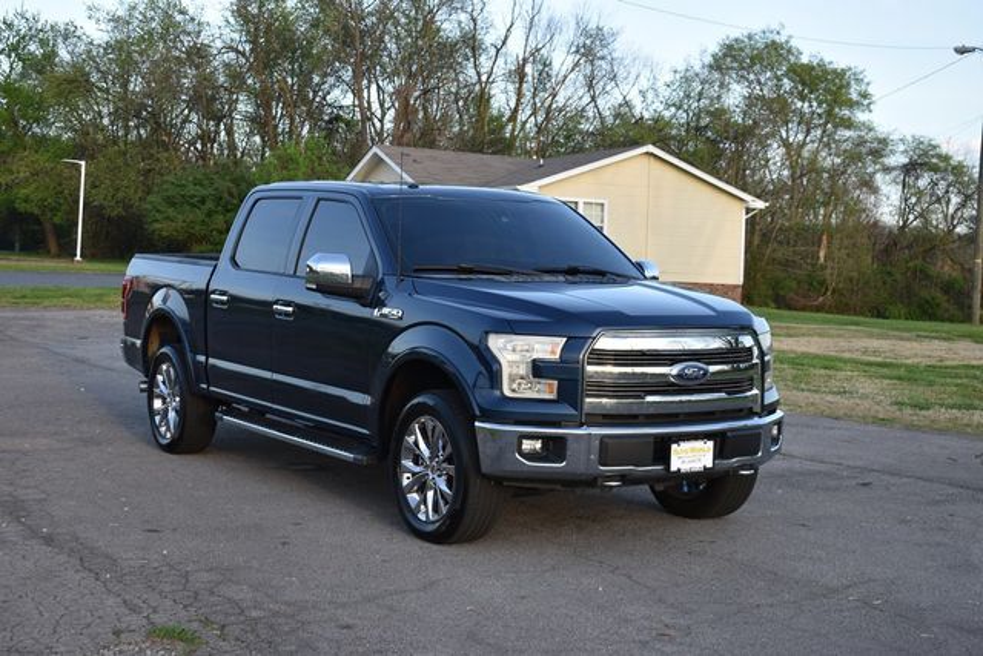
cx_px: 492
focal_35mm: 54
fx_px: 1475
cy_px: 328
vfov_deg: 25.1
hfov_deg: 36.9
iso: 280
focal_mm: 36
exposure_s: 1/250
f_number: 5.6
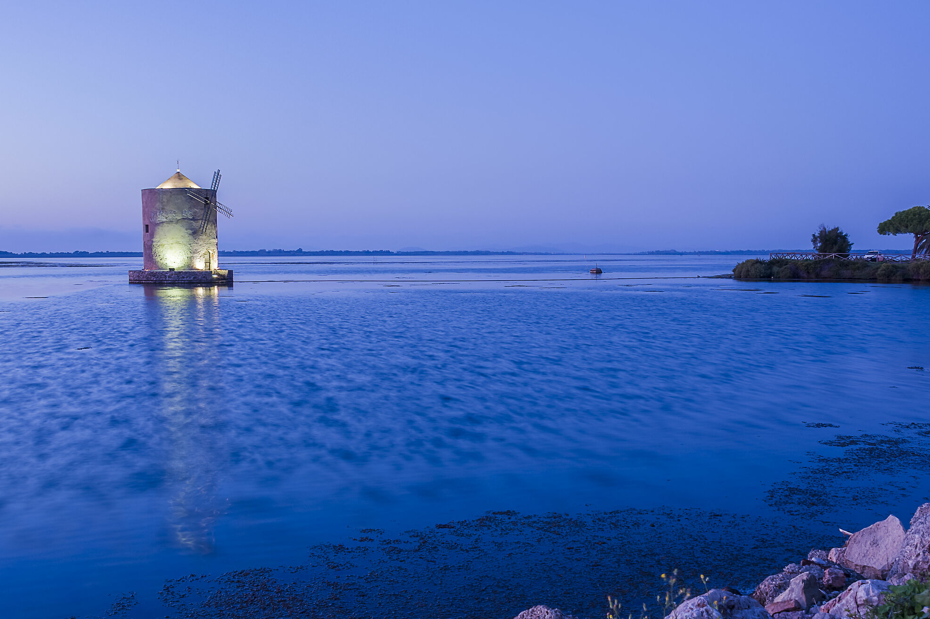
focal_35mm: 40
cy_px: 331
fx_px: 1033
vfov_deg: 33.4
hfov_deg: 48.5
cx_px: 478
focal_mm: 22
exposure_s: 1/3
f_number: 7.1
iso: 200
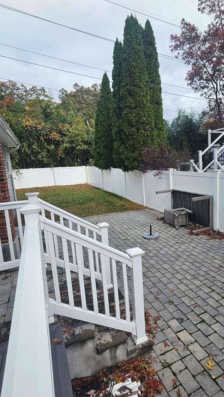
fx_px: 201
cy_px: 199
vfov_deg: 89.6
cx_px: 160
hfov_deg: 56.3
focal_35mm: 19
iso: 50
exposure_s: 1/1192
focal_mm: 2.2
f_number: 2.2
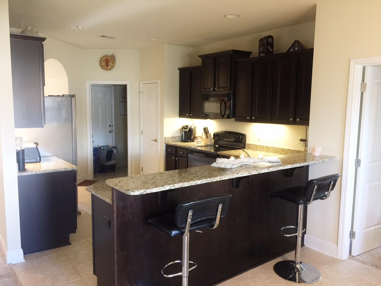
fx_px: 319
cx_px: 190
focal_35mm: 29
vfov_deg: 48.2
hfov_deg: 61.7
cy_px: 143
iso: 100
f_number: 2.2
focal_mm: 4.15
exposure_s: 1/15
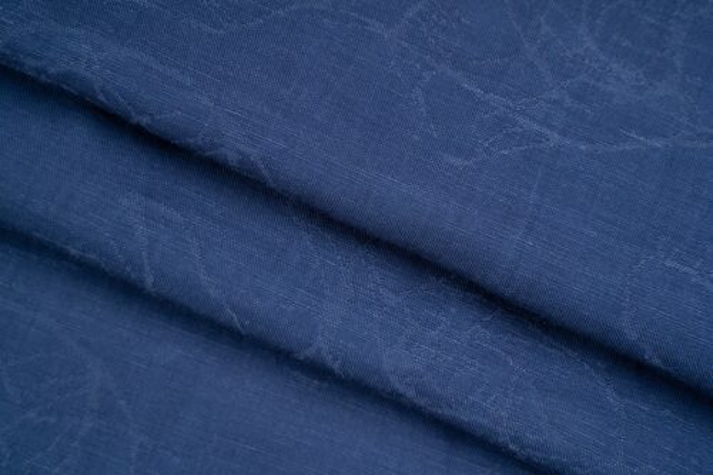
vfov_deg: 18.2
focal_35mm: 75
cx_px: 356
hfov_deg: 27.0
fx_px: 1485
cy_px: 238
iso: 100
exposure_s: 1/125
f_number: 16
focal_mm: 75
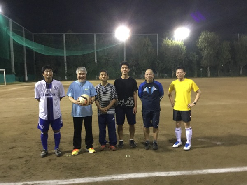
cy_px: 92
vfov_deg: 45.4
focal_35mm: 31
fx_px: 221
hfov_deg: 58.4
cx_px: 124
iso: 400
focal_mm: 3.3
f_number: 2.4
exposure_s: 1/15
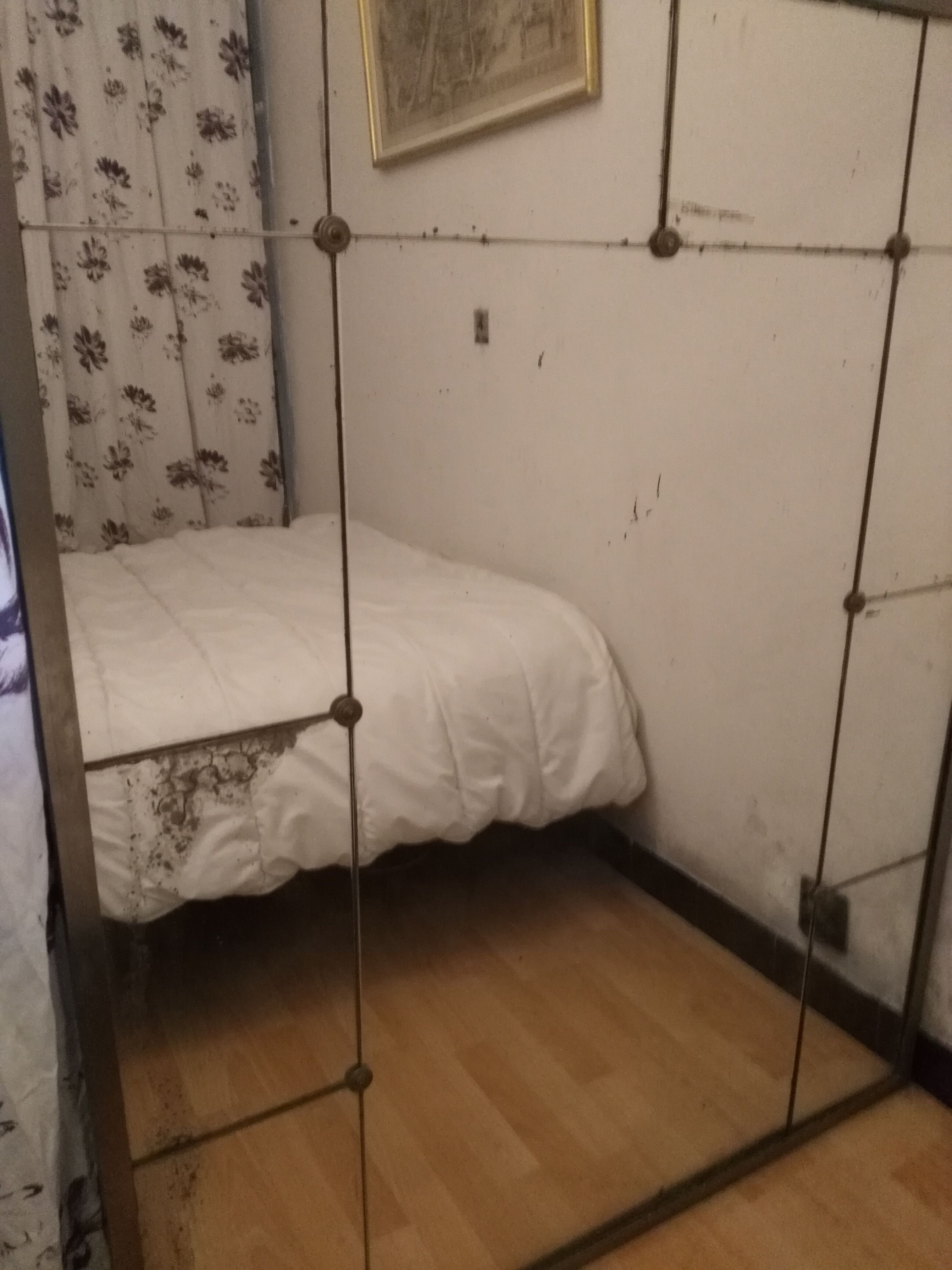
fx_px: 1027
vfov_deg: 63.4
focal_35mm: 28
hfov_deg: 49.7
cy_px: 635
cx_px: 476
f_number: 2
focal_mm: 2.96
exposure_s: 1/15
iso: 1222
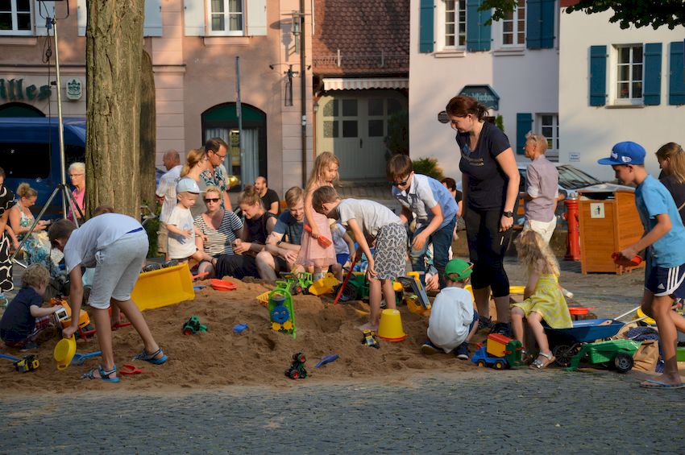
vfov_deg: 13.0
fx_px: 1996
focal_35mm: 105
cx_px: 342
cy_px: 228
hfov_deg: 19.5
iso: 100
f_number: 6.3
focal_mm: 70
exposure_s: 1/160
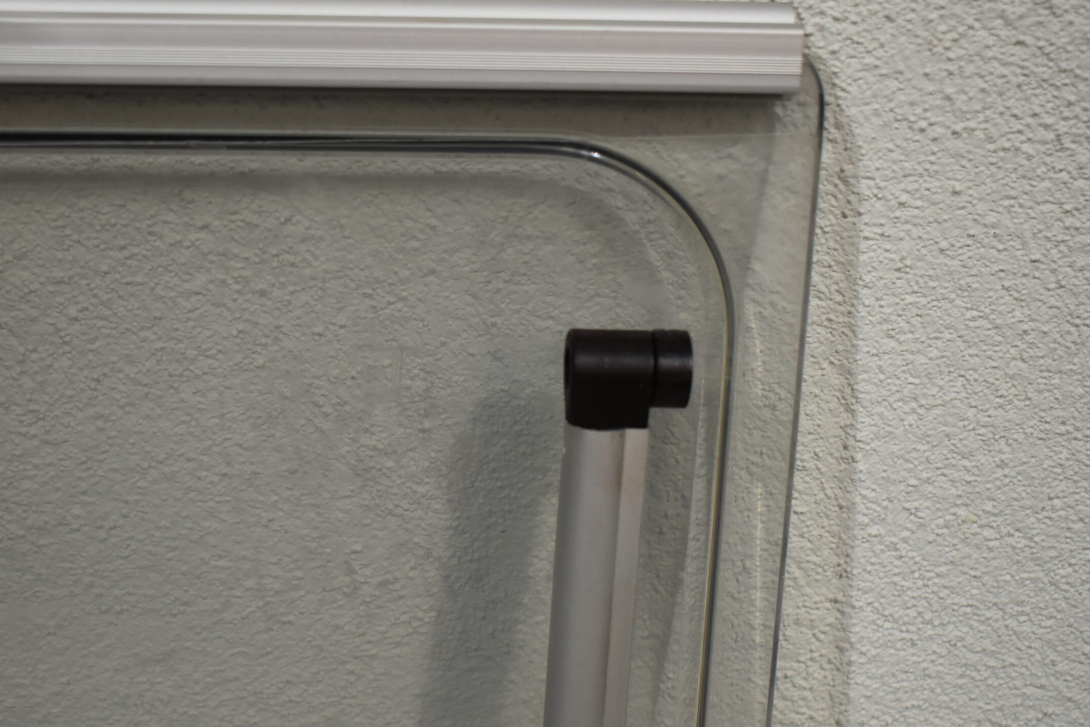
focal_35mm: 61
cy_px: 396
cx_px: 451
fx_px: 1847
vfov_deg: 22.3
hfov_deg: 32.8
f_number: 4.5
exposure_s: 1/250
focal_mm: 34
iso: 640
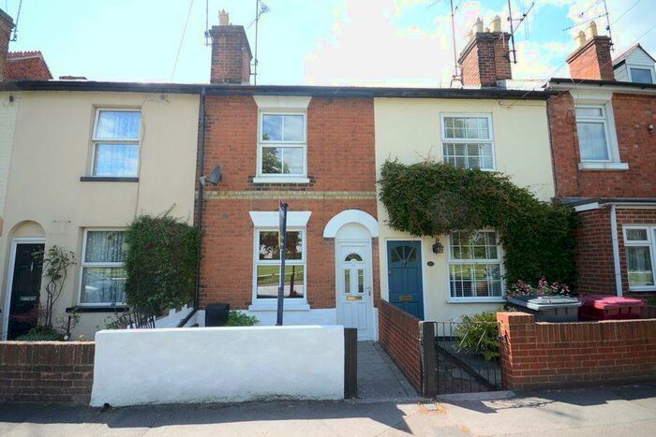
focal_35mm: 15
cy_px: 218
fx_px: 273
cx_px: 328
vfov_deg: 77.4
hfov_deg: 100.4
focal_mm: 10
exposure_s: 1/125
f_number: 5.6
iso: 100
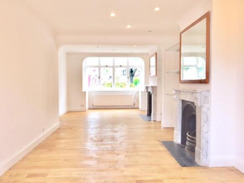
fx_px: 204
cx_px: 122
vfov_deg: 48.2
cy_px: 92
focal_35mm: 29
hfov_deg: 61.7
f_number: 2.2
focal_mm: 4.15
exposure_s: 1/50
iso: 32
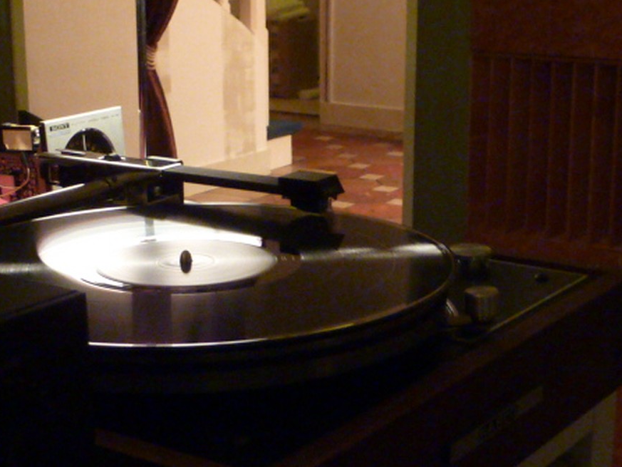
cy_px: 299
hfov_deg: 26.6
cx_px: 242
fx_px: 1312
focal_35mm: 73
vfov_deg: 20.1
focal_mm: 4.7
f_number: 3.4
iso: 400
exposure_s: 1/6
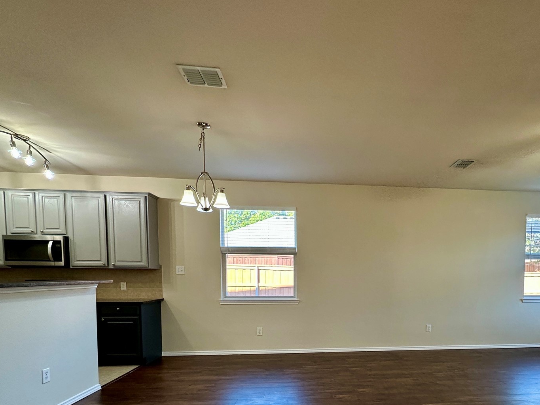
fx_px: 328
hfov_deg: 77.2
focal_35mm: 21
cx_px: 345
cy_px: 295
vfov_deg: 60.5
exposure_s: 1/120
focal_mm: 2.22
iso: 200
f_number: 2.2
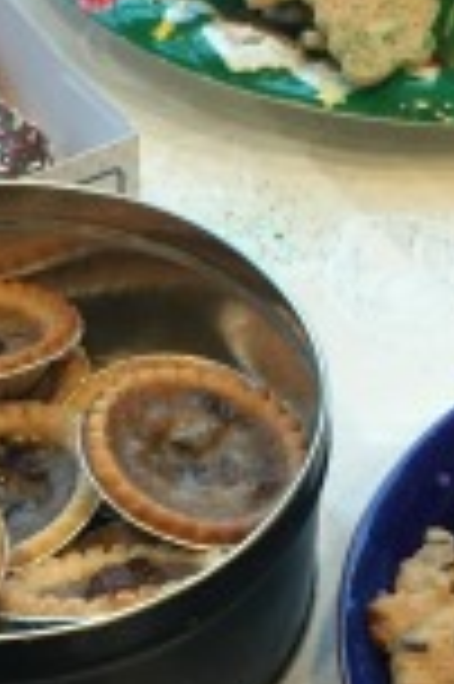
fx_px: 2010
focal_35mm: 106
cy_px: 691
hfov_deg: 12.9
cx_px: 126
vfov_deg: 18.8
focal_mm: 4.15
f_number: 2.2
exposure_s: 1/30
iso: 125
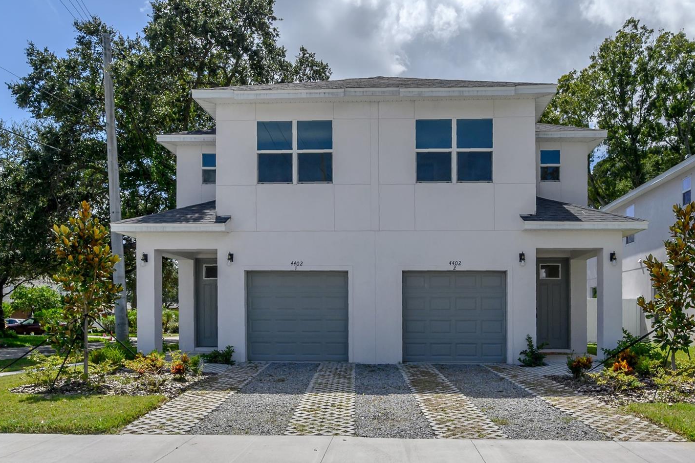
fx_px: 358
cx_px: 363
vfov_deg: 65.7
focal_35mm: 19
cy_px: 242
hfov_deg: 88.2
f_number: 11
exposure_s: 1/1000
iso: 320
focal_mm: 16.5
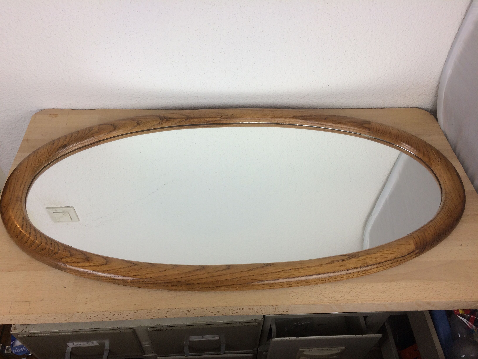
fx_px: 400
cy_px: 180
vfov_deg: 48.2
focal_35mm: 29
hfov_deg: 61.7
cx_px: 239
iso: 40
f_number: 2.2
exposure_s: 1/100
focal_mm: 4.15
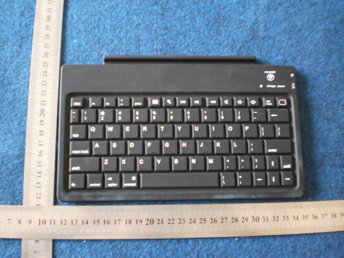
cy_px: 129
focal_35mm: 36
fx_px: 358
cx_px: 172
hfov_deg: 51.4
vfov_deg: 39.7
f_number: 3.1
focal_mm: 6.3
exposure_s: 1/15
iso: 640
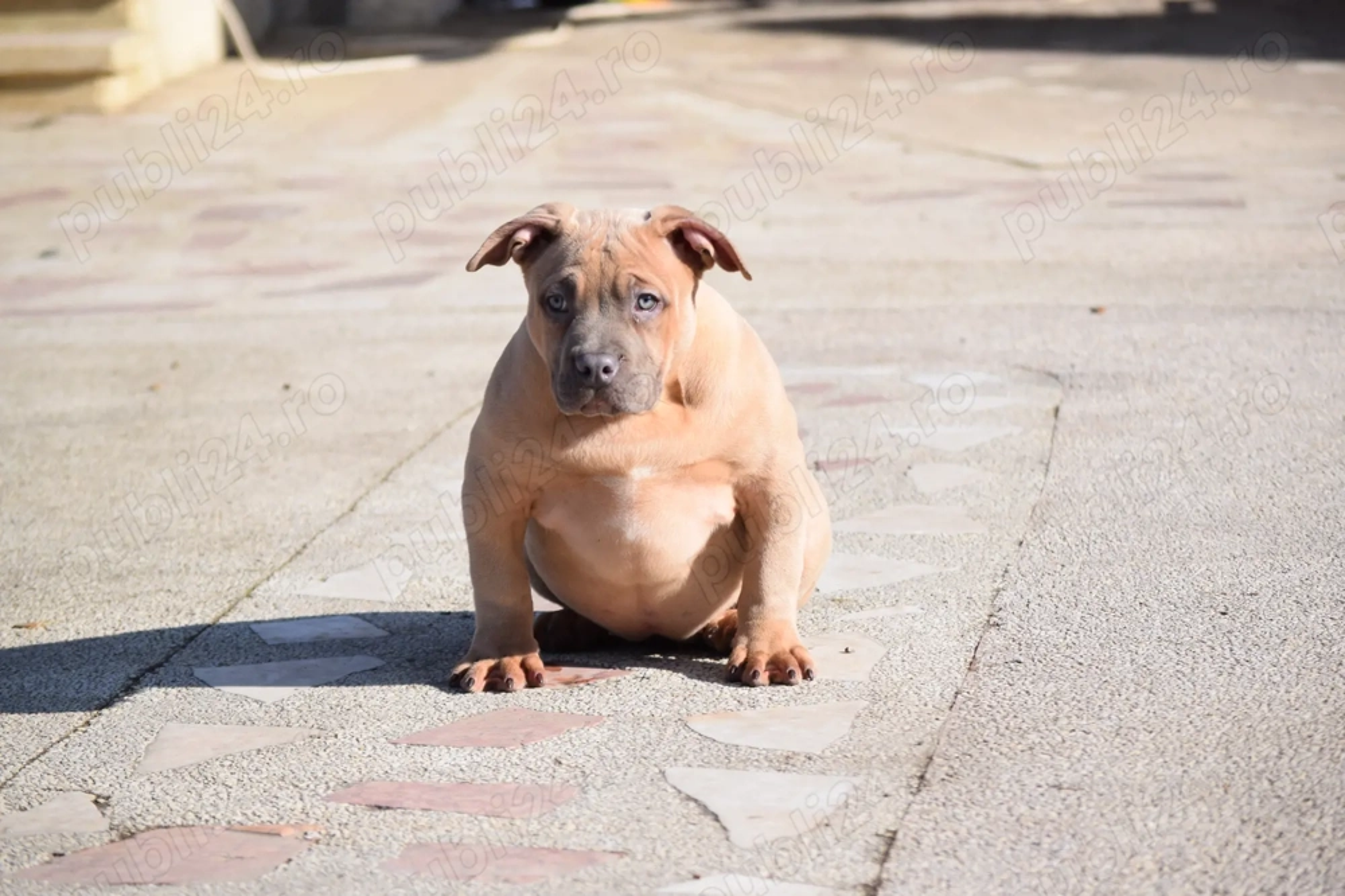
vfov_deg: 10.7
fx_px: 4762
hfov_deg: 16.1
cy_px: 448
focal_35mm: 128
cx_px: 672
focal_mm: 85
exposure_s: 1/1600
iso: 400
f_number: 7.1
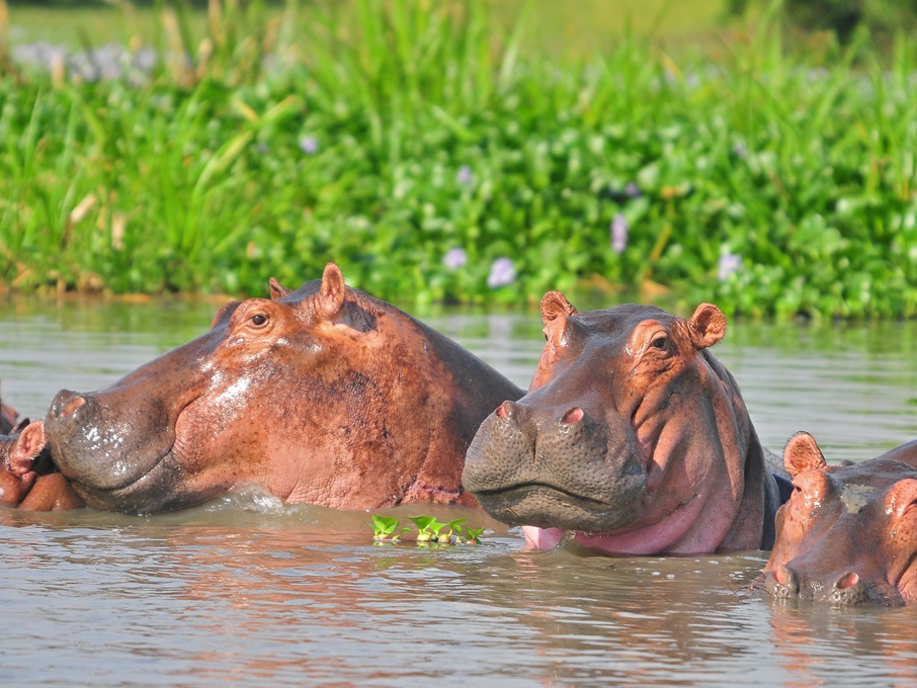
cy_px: 345
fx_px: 11659
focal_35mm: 440
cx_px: 504
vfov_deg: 3.4
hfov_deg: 4.5
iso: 200
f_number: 6
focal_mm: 270
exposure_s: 1/640
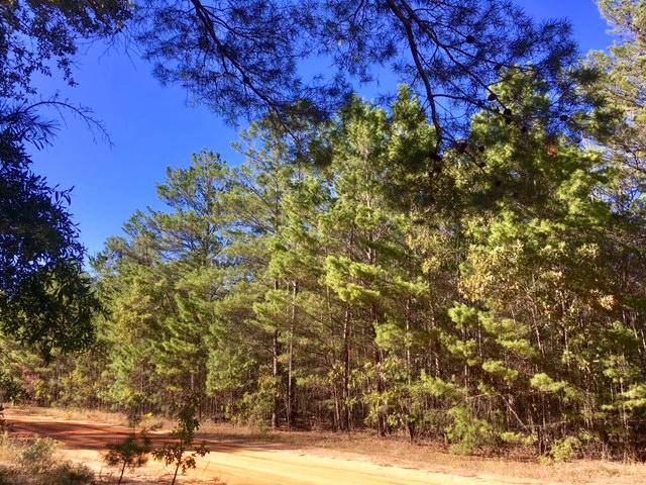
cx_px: 323
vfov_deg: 48.2
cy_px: 242
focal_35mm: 29
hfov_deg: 61.7
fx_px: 541
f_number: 2.2
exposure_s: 1/725
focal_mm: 4.15
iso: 25
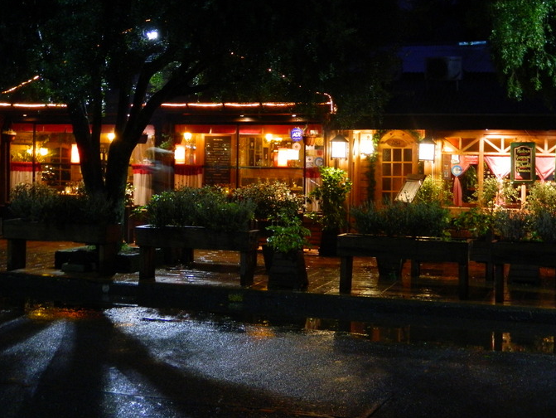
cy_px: 177
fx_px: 900
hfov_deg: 34.3
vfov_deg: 26.1
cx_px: 291
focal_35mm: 56
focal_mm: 8.4
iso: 400
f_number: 3.6
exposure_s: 1/5
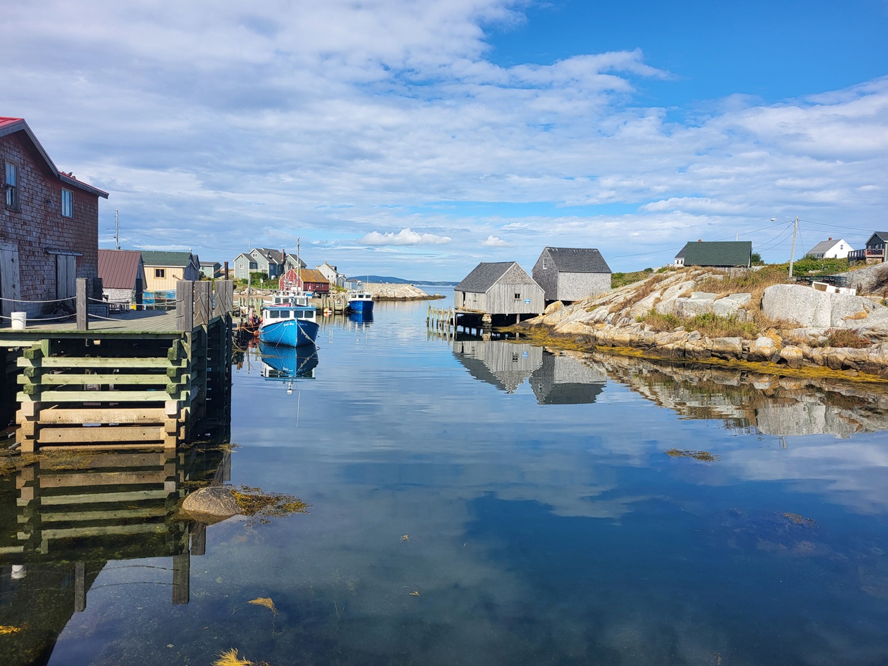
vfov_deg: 53.0
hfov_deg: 67.3
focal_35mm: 26
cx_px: 444
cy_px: 333
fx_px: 667
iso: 40
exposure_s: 1/2500
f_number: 1.8
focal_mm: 5.4
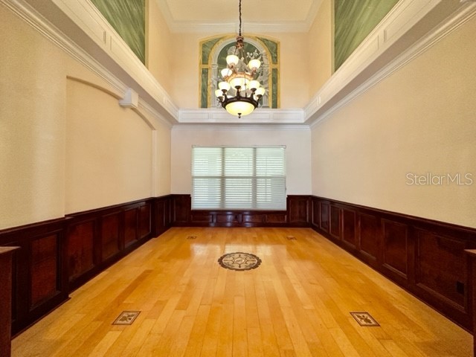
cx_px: 238
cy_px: 178
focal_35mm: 14
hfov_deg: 102.1
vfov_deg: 85.7
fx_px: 193
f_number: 2.2
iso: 250
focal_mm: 2.22
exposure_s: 1/60
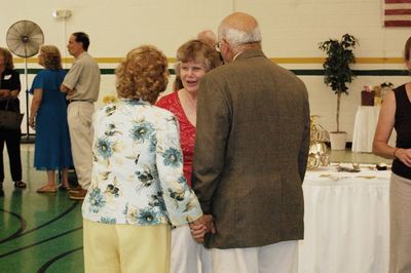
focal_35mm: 82
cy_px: 136
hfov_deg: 24.6
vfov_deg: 16.5
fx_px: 941
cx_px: 206
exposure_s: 1/60
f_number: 5.6
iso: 1600
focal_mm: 55
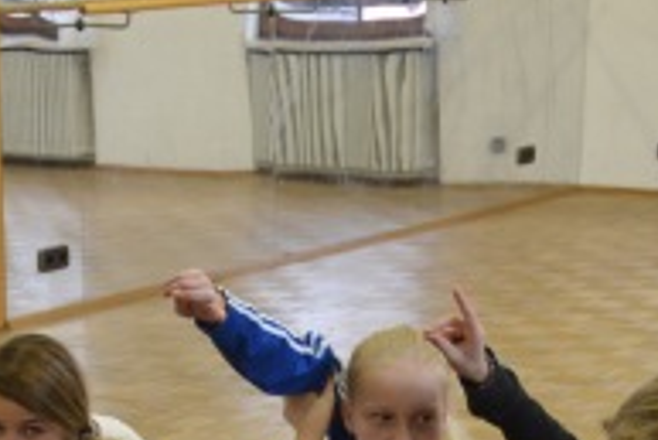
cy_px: 621
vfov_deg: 11.8
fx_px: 2049
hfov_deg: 17.8
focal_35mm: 112
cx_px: 0
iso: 720
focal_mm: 24
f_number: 4
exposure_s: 1/60
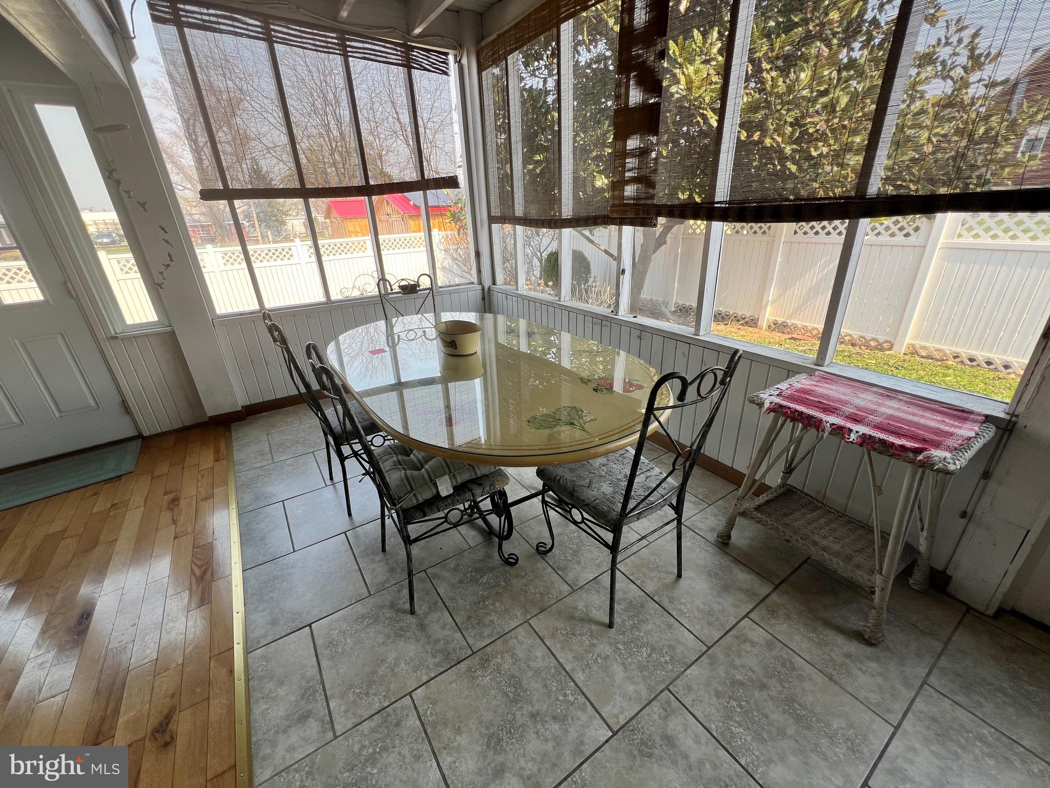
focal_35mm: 13
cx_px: 525
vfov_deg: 89.9
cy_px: 394
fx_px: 394
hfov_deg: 106.2
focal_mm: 1.57
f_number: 1.8
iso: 32
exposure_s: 1/213
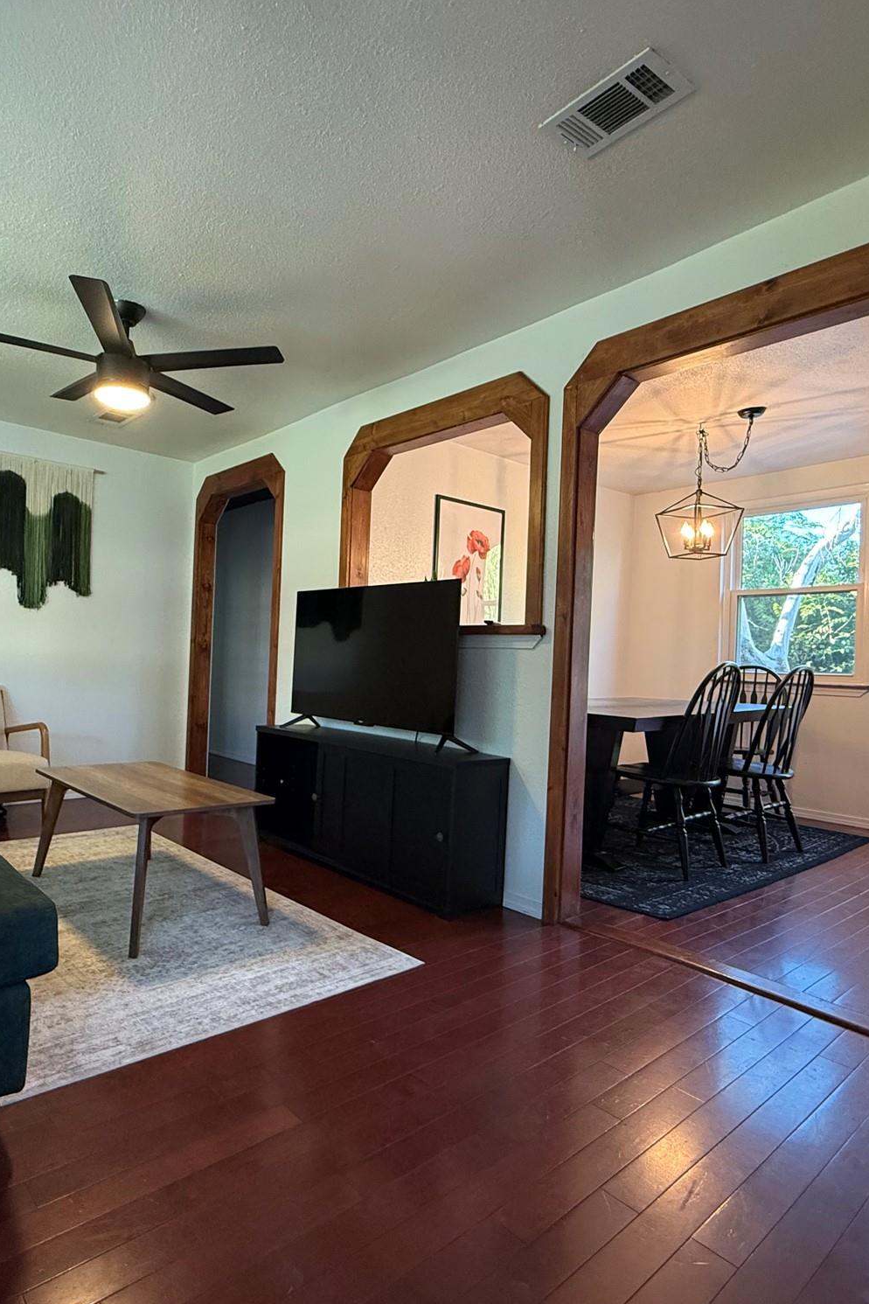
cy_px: 653
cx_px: 317
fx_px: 724
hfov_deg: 61.0
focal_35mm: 20
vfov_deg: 84.0
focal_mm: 2.22
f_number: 2.2
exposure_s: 1/60
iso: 320
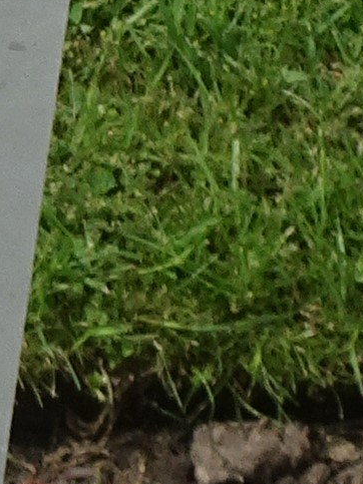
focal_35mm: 139
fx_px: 1944
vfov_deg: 13.3
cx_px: -587
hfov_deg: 9.2
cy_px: -281
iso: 80
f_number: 3.5
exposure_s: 1/800
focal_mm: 4.1
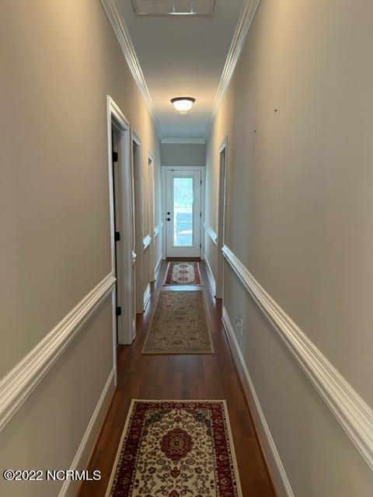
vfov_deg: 67.3
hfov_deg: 53.1
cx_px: 186
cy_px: 248
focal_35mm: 26
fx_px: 374
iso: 200
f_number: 1.5
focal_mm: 5.7
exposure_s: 1/60
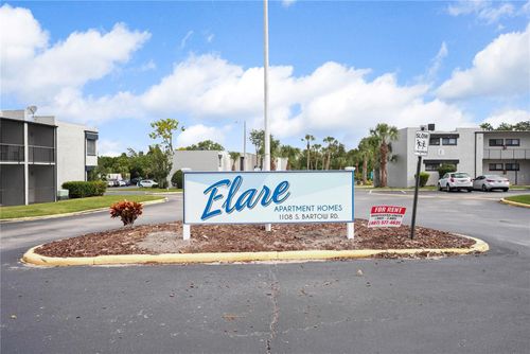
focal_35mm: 28
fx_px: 412
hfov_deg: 65.4
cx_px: 265
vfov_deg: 46.5
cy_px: 177
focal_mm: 28
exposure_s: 1/200
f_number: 8
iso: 250
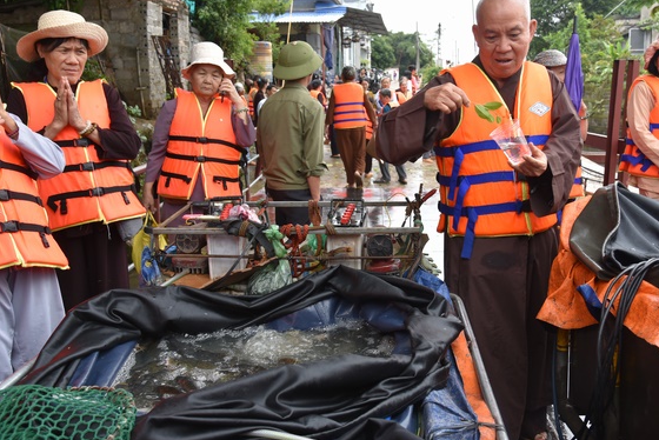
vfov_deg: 36.9
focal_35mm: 36
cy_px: 209
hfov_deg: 53.0
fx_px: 659
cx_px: 368
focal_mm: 31
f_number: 5.6
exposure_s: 1/125
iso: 400
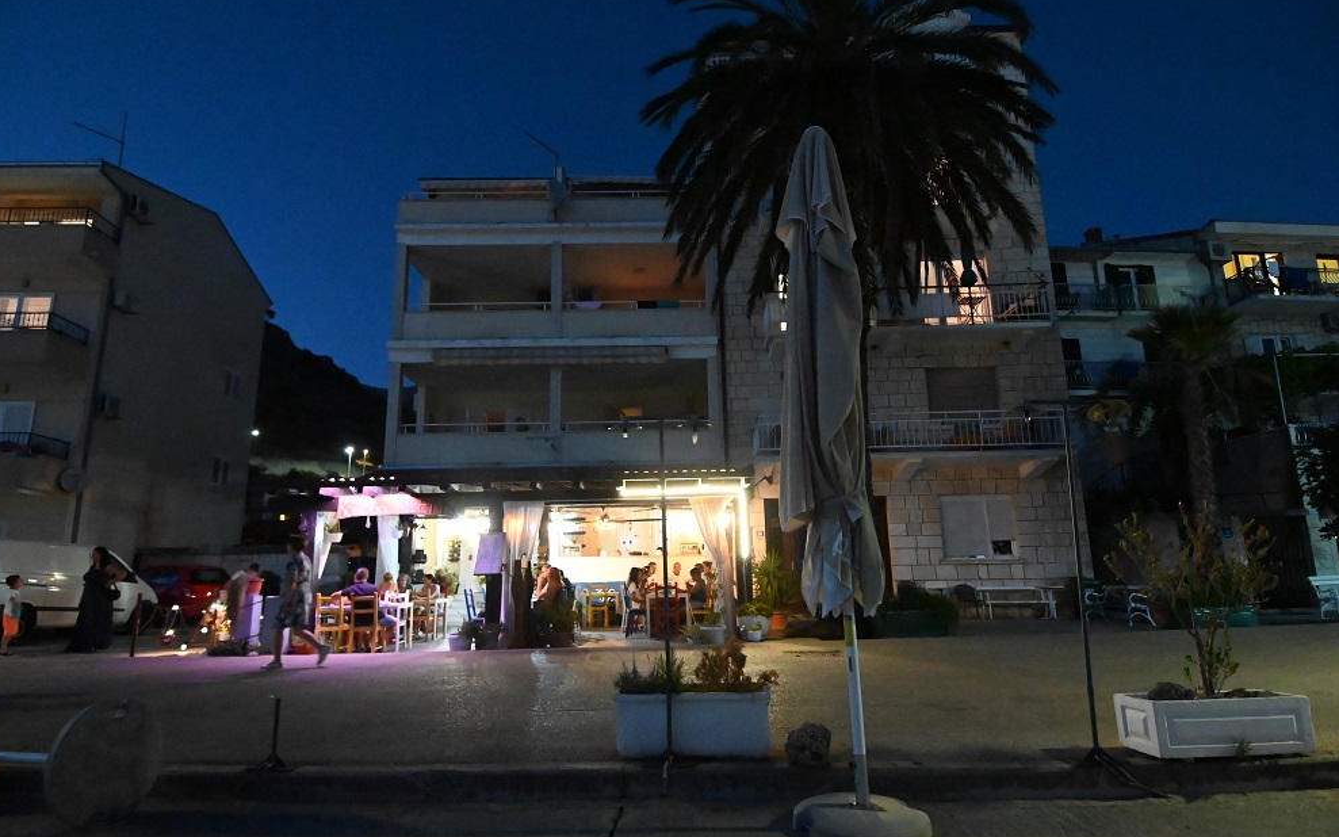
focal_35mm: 34
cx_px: 665
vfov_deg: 37.3
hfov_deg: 56.7
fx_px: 1241
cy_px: 412
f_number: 4.5
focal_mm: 22
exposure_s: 1/40
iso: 12800
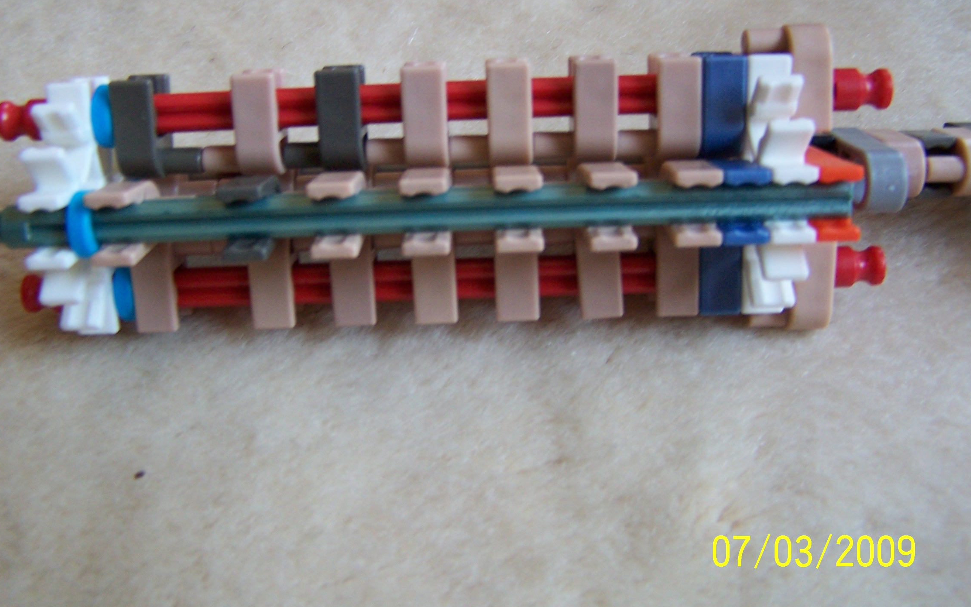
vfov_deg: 31.2
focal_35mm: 41
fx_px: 1085
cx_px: 478
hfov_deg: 48.2
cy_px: 273
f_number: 2.8
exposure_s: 1/30
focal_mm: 6.3
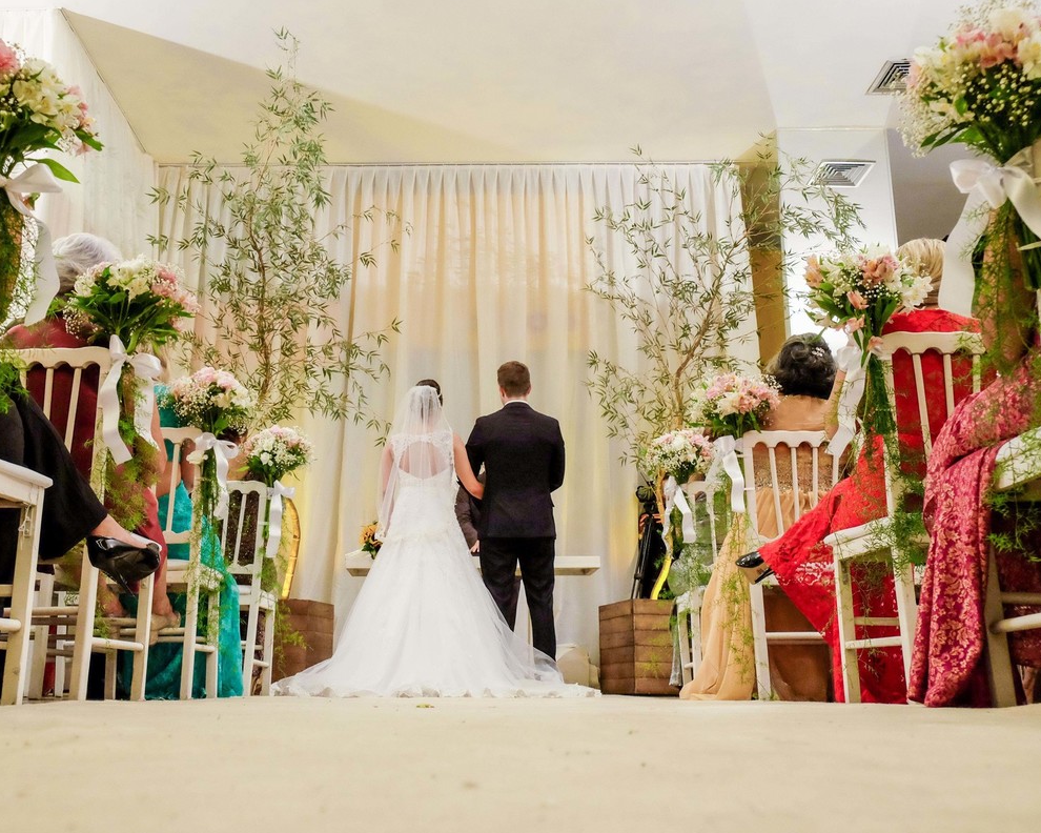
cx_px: 442
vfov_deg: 44.5
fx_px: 1017
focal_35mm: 33
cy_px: 420
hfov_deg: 54.0
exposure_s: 1/100
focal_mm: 19.6
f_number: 5
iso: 4000
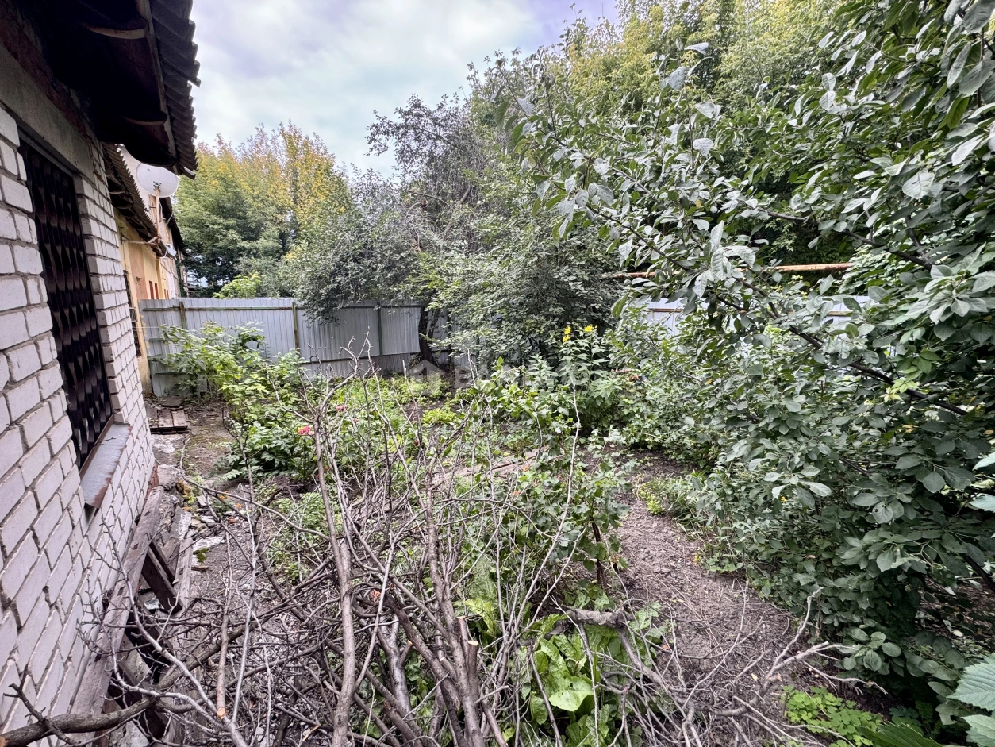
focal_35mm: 14
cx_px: 498
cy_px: 374
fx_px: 402
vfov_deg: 85.7
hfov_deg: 102.1
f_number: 2.2
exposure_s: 1/99
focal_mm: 2.22
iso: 64
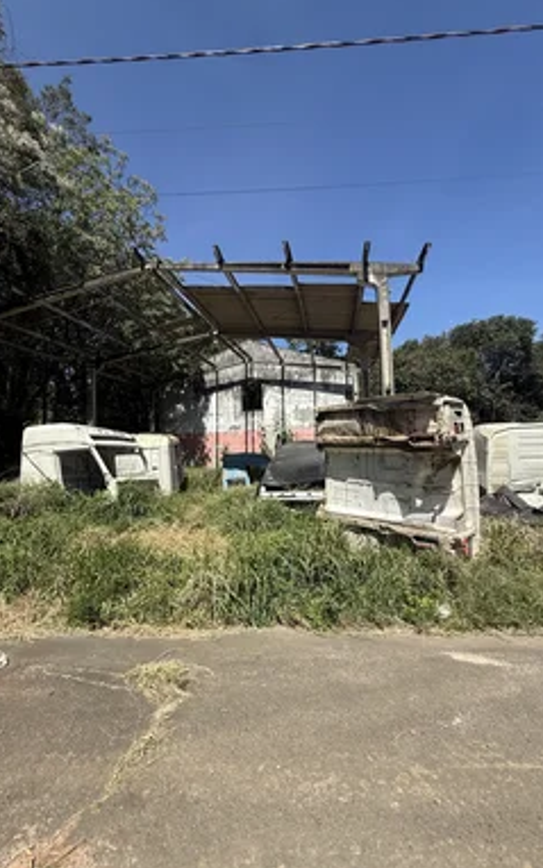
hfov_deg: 74.8
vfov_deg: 101.4
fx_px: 355
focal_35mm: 15
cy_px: 432
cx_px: 261
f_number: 2.2
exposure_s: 1/1656
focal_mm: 2.22
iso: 50
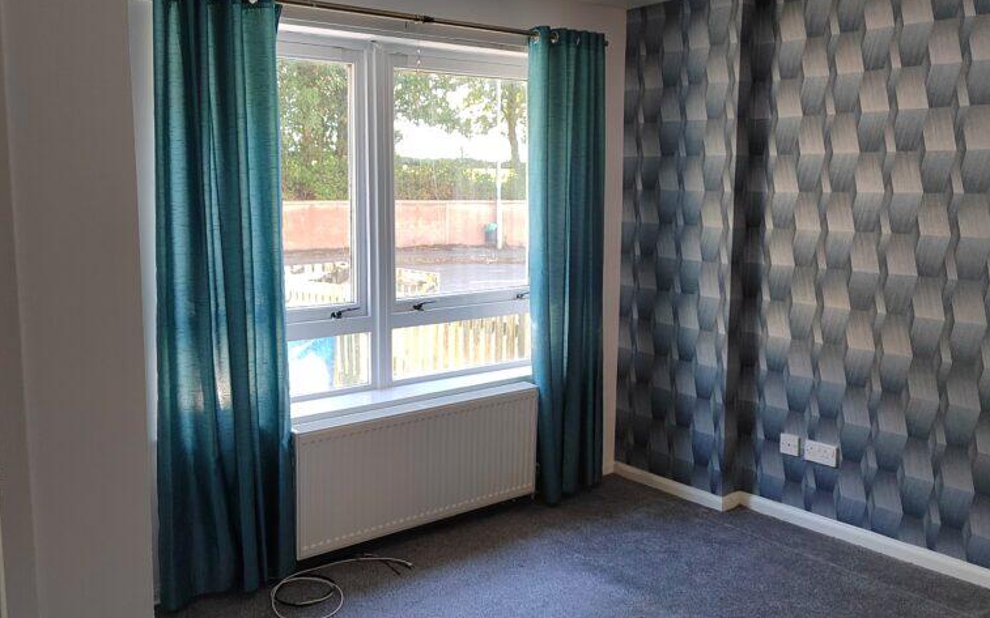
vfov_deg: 38.3
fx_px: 890
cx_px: 498
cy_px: 295
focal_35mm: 33
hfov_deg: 58.1
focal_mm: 5.52
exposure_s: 1/120
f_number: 1.9
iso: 1106
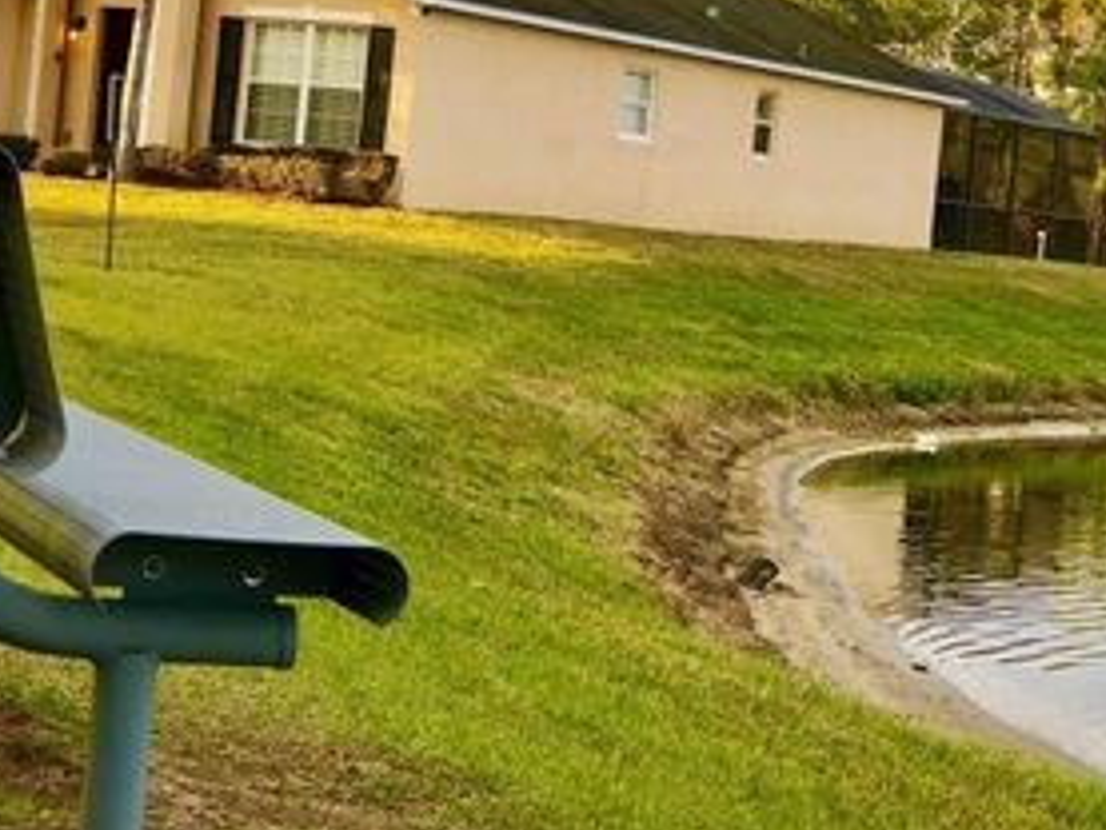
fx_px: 3292
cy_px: 217
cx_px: 551
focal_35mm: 103
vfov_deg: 14.3
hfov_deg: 19.1
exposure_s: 1/120
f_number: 2.8
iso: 32
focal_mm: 6.6
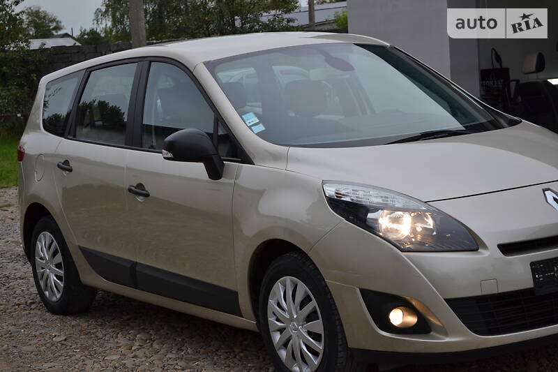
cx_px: 279
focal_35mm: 78
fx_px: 1209
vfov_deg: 17.5
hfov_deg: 26.0
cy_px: 186
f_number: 5.6
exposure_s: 1/125
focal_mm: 52
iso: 180
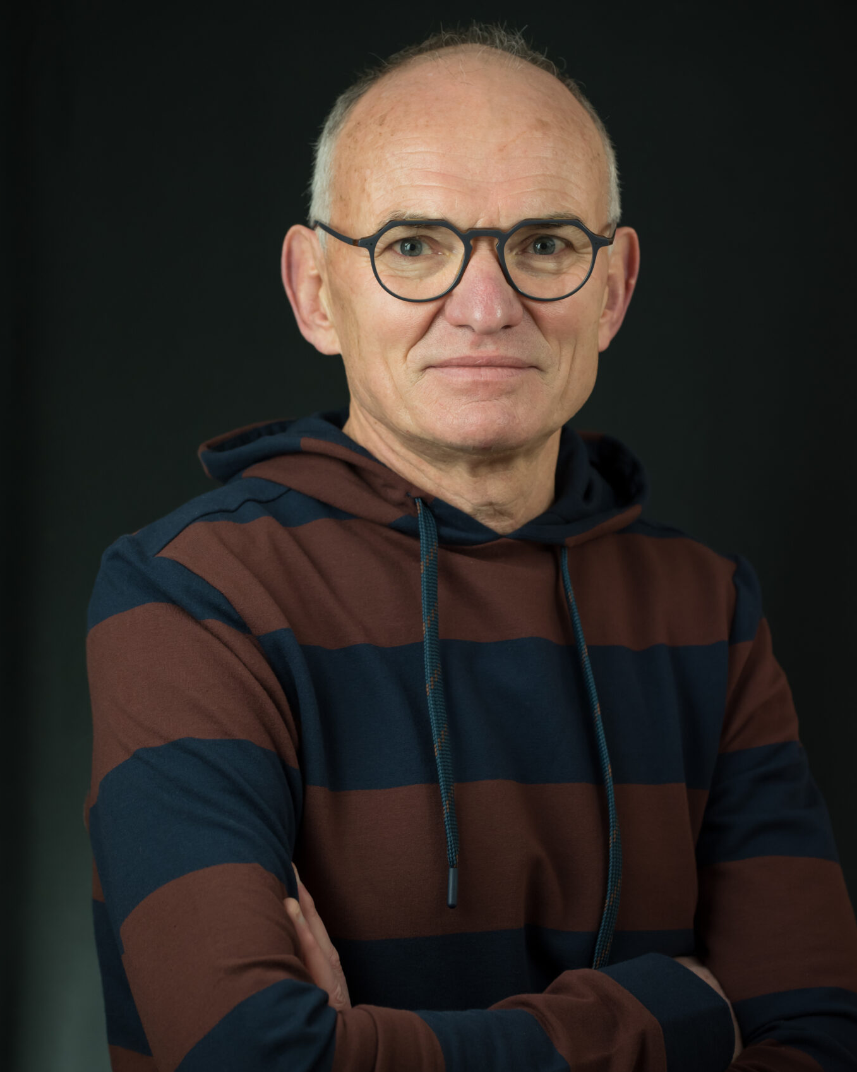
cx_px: 427
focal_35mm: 119
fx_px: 3774
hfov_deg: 13.0
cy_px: 531
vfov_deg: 16.2
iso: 1000
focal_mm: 105
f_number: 4
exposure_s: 1/200
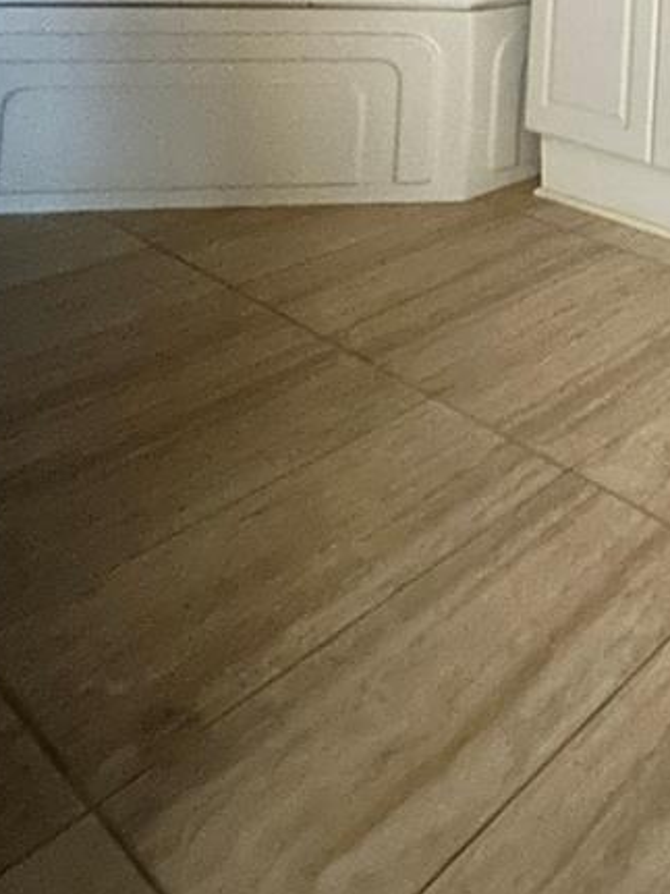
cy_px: -183
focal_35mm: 39
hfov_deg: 31.7
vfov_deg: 36.6
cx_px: 774
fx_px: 1007
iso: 1250
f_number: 2.2
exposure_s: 1/12
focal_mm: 2.22
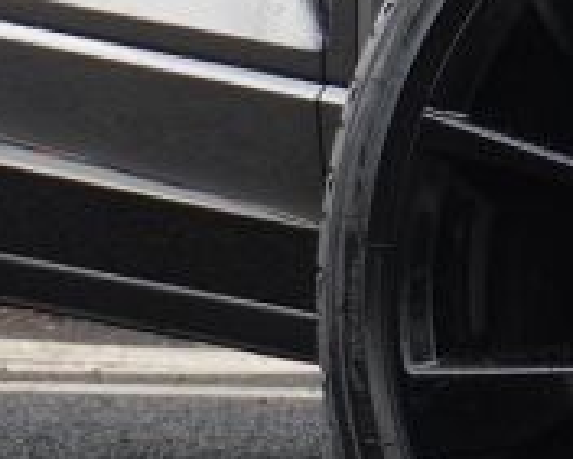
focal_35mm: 587
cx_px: 1387
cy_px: -374
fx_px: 9960
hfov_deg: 3.3
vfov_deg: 2.6
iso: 800
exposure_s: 1/250
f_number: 5.6
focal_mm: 46
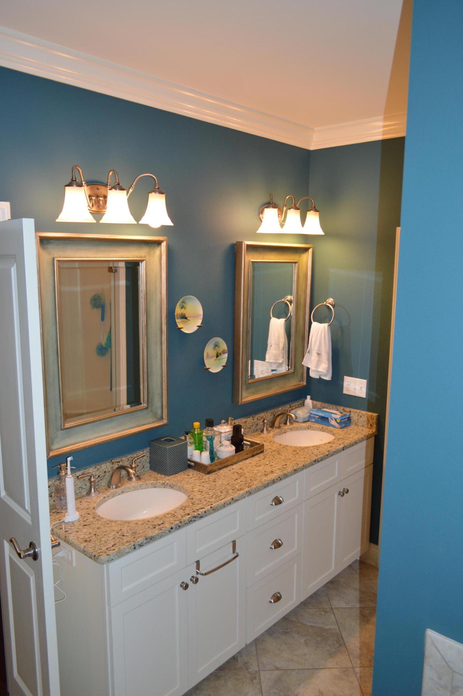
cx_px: 232
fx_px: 522
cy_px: 348
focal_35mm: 27
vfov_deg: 67.4
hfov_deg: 47.8
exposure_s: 1/80
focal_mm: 18
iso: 400
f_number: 4
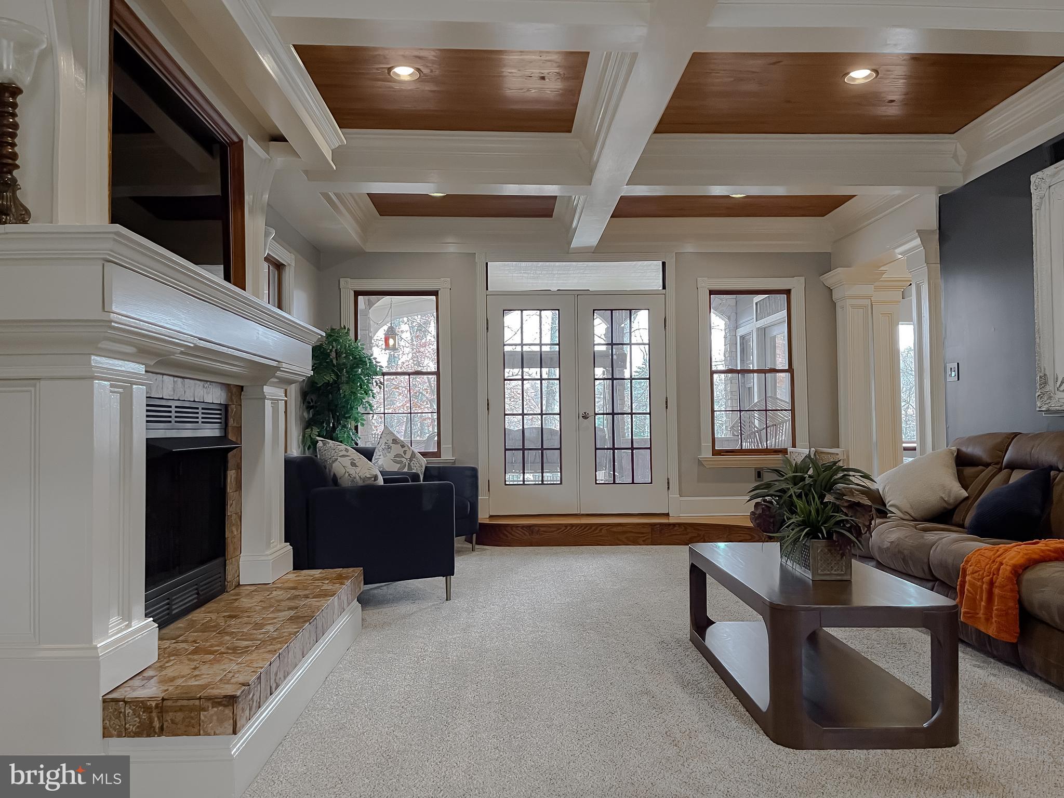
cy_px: 399
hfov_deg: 69.4
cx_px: 532
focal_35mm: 25
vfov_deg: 54.9
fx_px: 768
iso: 80
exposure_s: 1/60
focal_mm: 5.1
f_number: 1.6
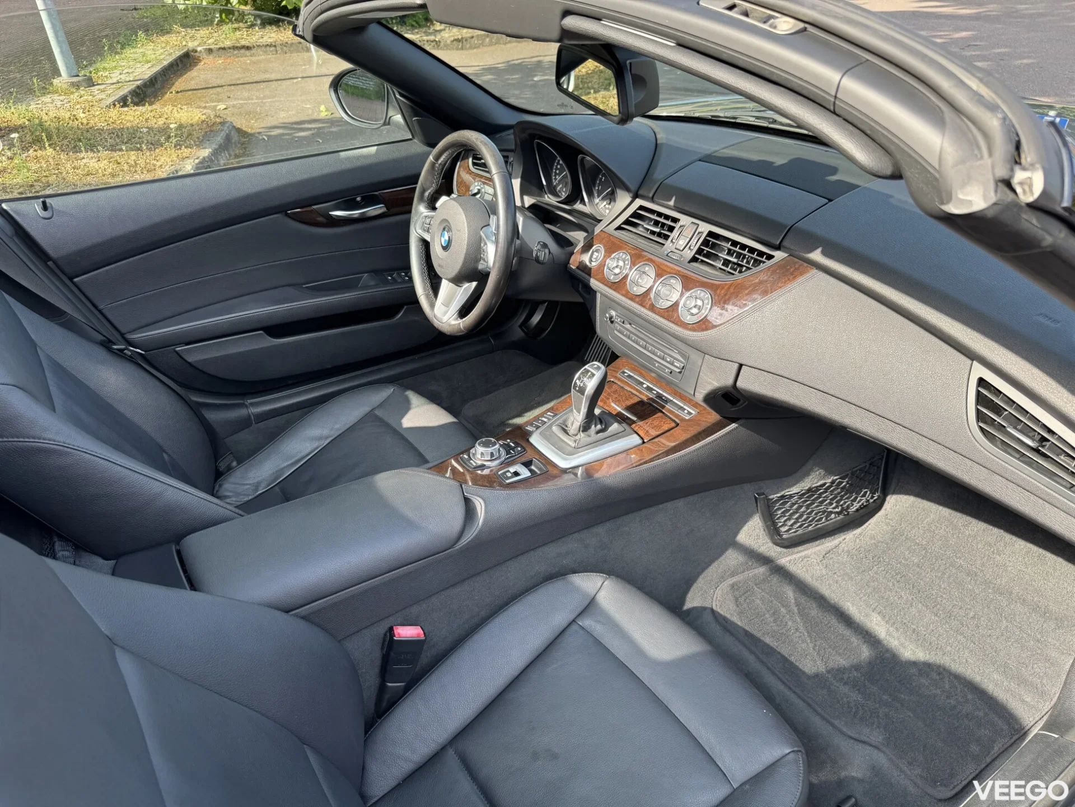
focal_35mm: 24
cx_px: 538
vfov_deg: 56.8
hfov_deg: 71.6
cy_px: 404
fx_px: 745
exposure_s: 1/425
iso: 80
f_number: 1.78
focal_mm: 6.76
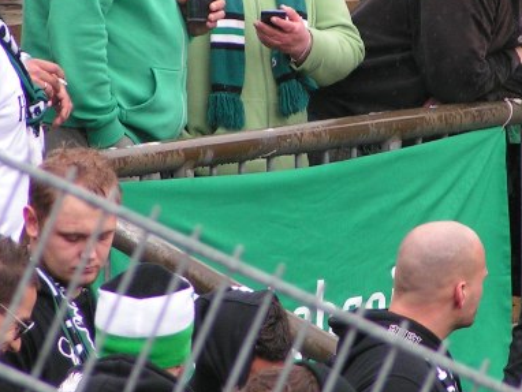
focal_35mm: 651
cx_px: 283
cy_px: 85
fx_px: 9823
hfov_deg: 3.0
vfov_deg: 2.3
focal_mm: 47.6
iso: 100
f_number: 3.5
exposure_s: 1/400
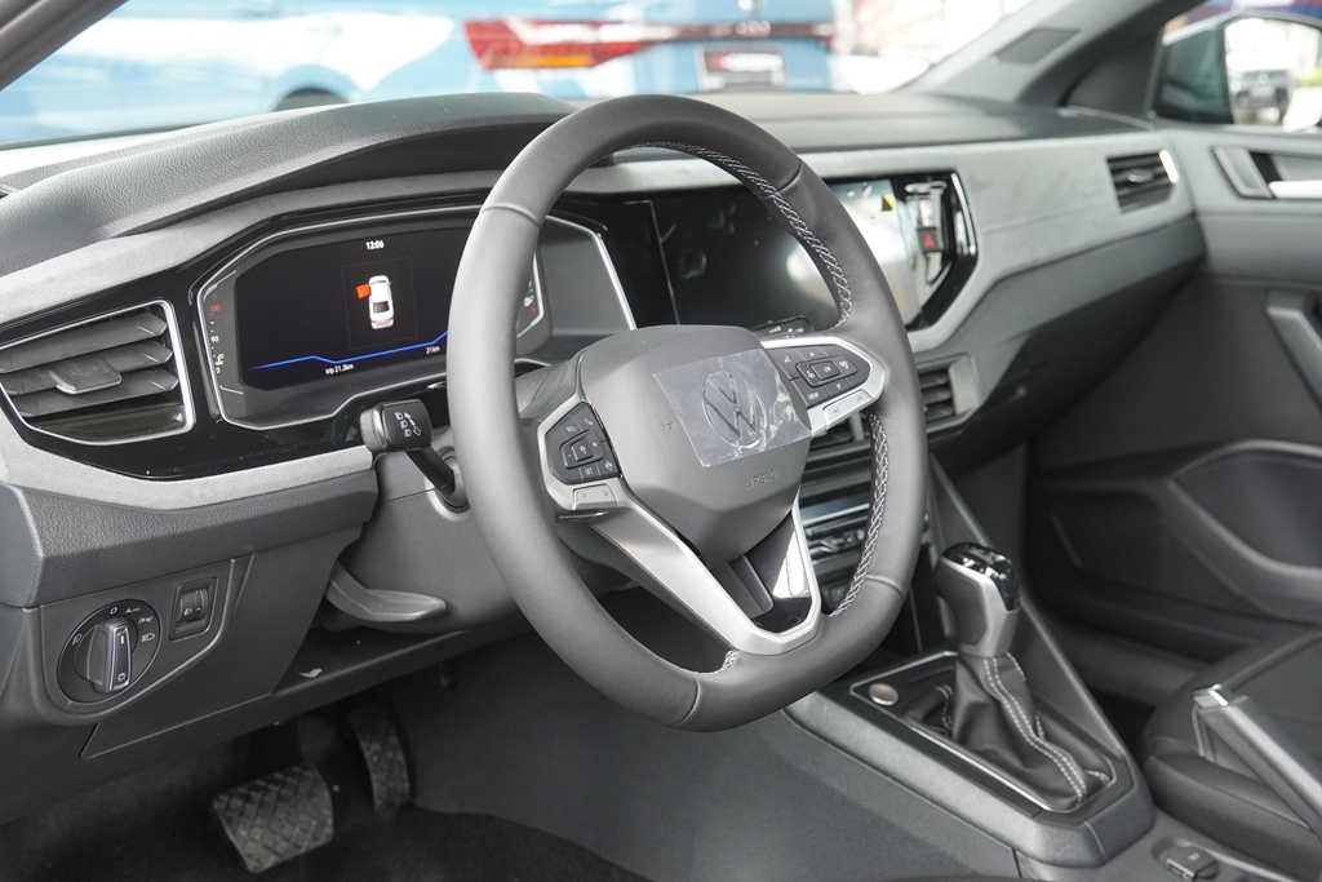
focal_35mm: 45
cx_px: 661
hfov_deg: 43.6
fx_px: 1653
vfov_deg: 29.9
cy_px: 441
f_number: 4
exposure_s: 1/160
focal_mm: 30
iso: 1600
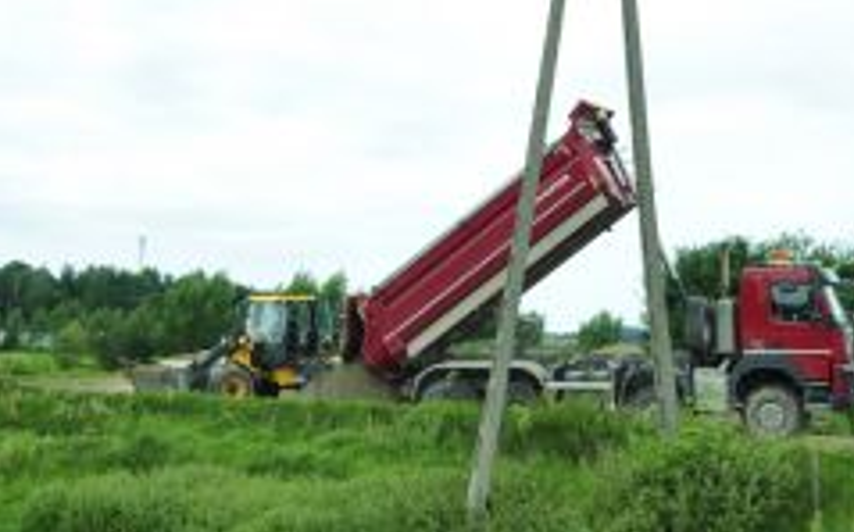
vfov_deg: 24.8
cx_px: 486
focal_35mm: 52
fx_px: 1209
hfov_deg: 38.8
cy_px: 214
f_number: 3.5
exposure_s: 1/800
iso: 200
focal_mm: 18
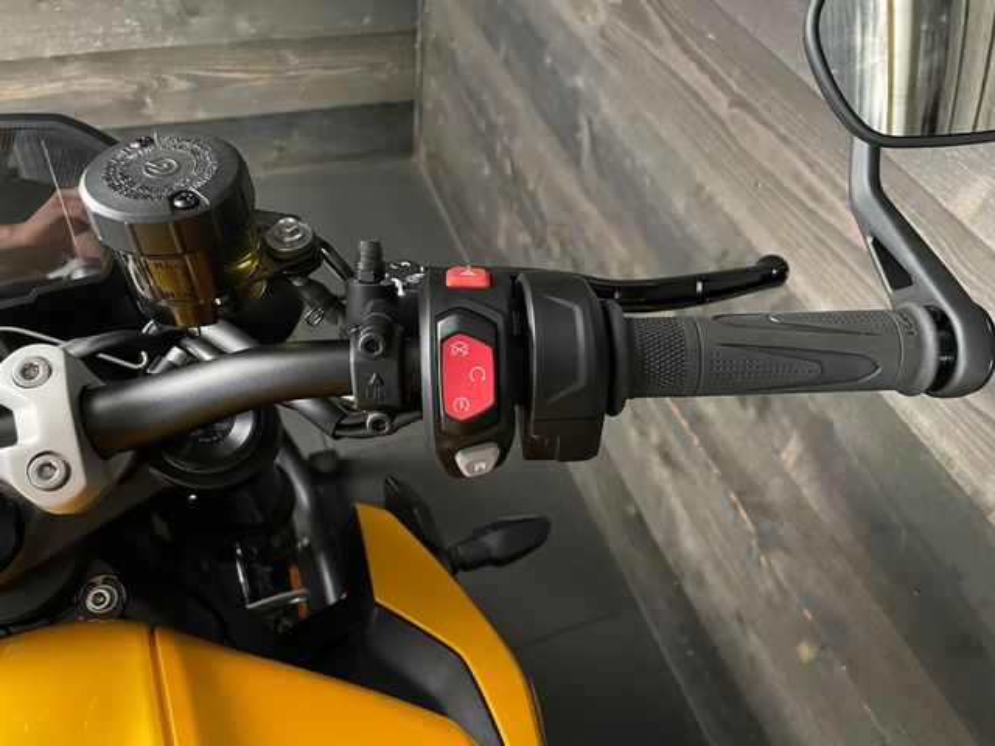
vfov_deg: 53.1
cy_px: 373
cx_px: 498
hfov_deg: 67.3
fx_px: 747
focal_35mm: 26
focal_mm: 4.2
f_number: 1.6
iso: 800
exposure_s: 1/25
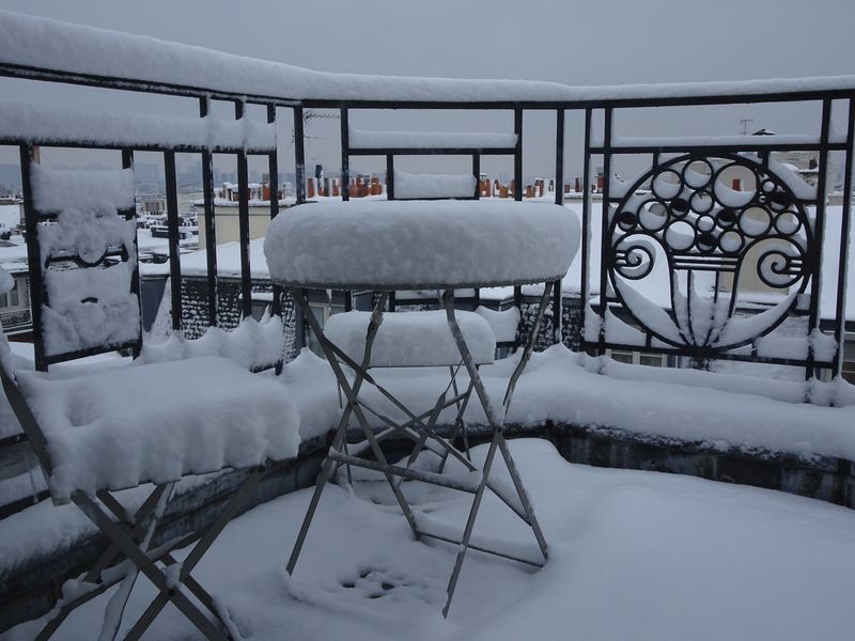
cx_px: 428
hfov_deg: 52.6
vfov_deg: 40.7
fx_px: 864
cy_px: 320
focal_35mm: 35
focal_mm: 5.98
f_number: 4
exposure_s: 1/60
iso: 80
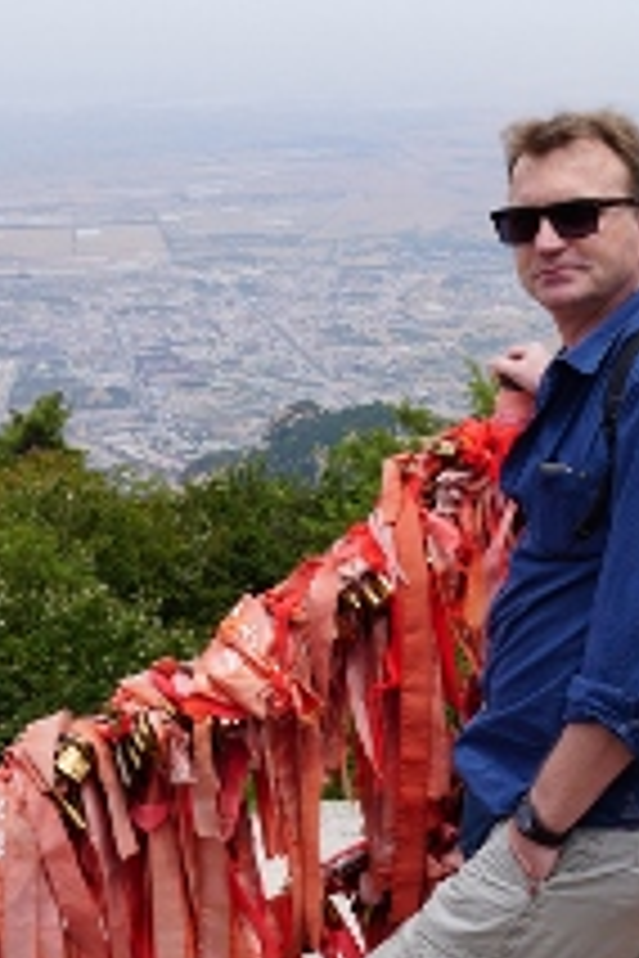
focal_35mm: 62
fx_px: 1651
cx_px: 407
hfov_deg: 21.9
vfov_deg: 32.1
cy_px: 319
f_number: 10
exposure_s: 1/200
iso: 100
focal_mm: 22
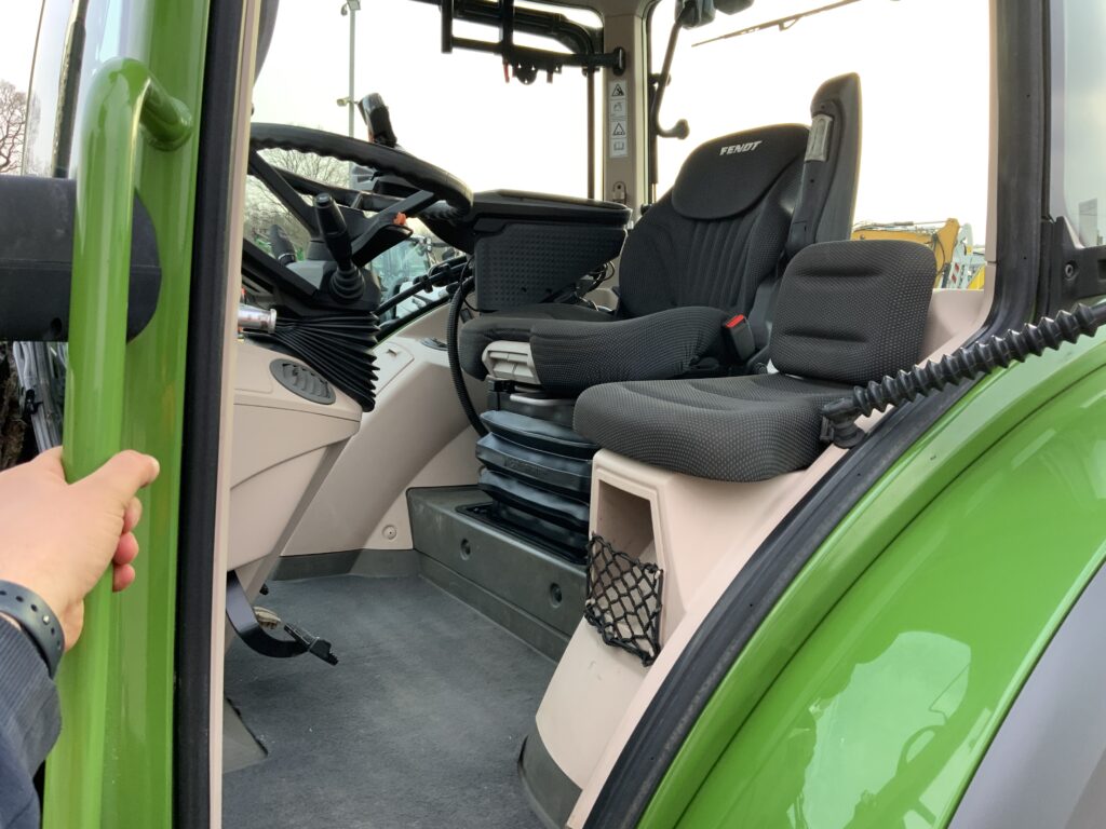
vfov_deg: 48.2
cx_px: 553
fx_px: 927
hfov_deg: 61.7
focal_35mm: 29
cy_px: 414
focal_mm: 3
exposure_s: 1/116
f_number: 1.8
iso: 64
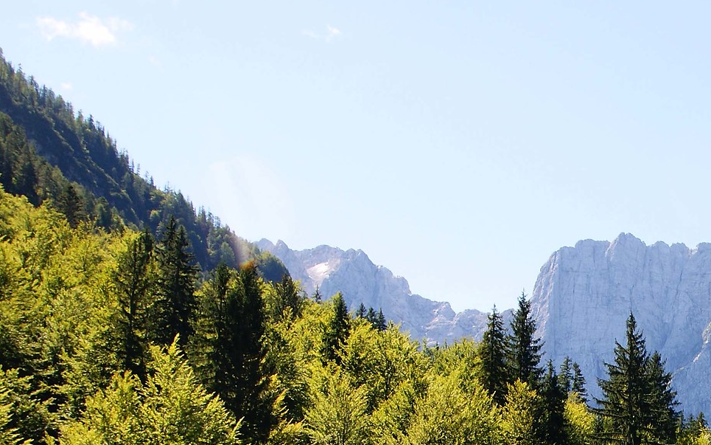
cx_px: 747
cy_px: 513
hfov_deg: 25.5
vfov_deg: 16.5
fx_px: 1473
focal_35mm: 76
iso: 100
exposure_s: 1/100
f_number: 8
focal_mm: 20
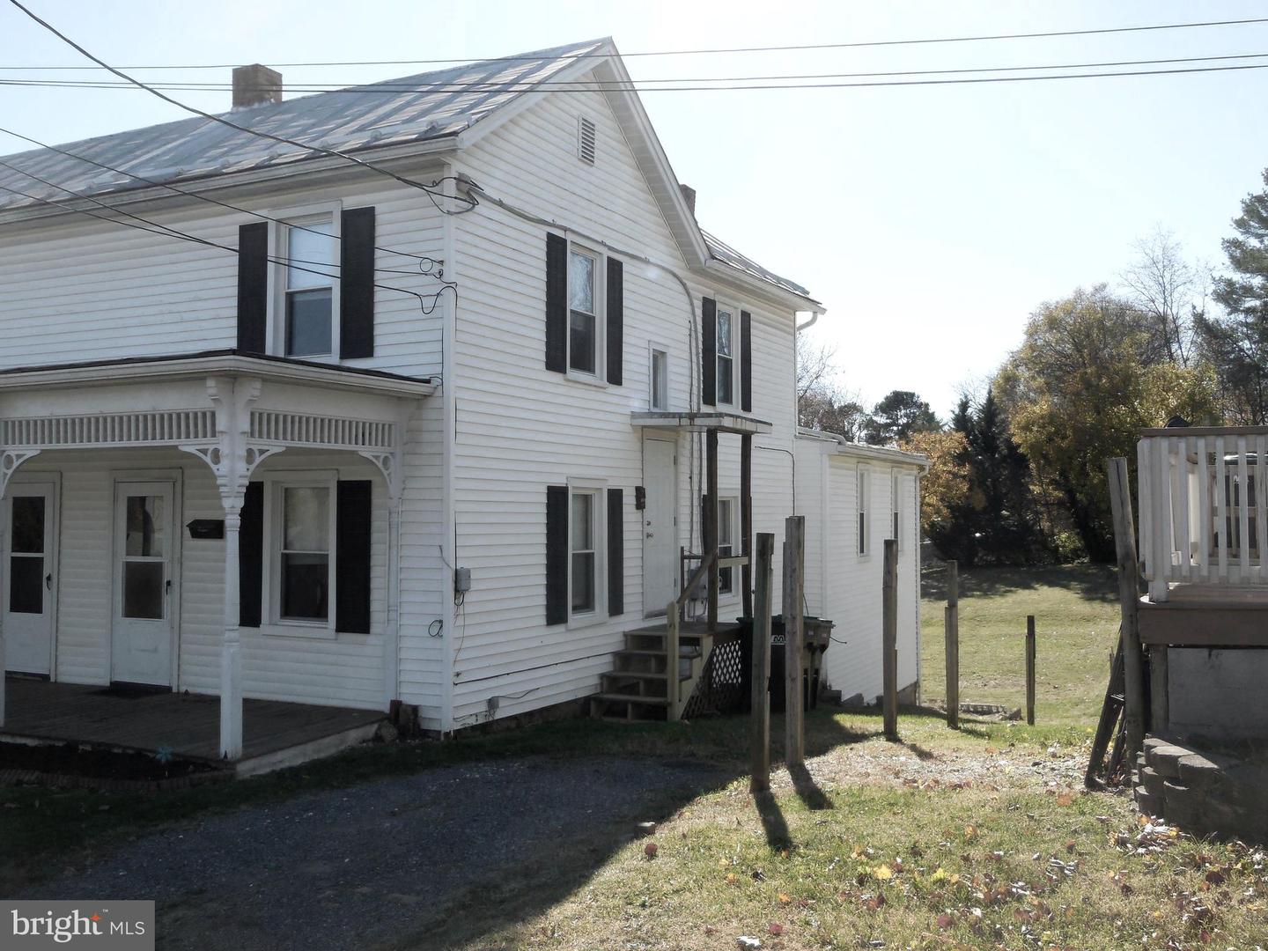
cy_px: 476
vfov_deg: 41.8
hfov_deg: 54.0
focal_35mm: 34
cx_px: 634
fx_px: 1245
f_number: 3.4
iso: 125
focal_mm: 6.1
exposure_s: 1/800
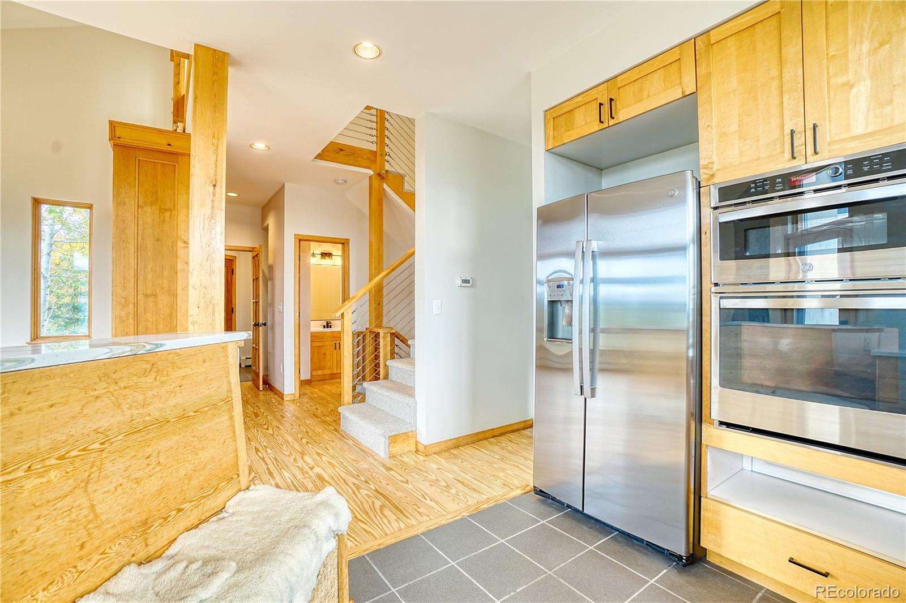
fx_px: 377
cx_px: 453
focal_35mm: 15
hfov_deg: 100.4
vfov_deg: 77.3
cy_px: 302
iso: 160
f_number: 10
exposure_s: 1/6
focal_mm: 10
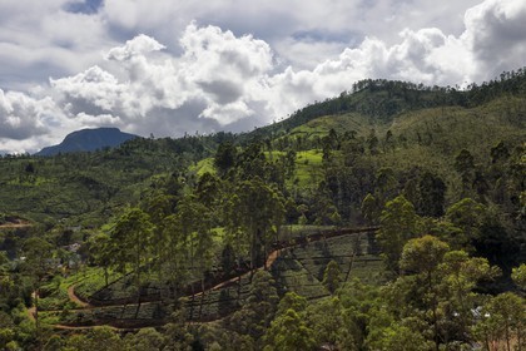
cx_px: 263
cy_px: 176
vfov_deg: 35.1
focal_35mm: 38
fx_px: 555
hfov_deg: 50.7
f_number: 18
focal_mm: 38
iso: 400
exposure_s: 1/320
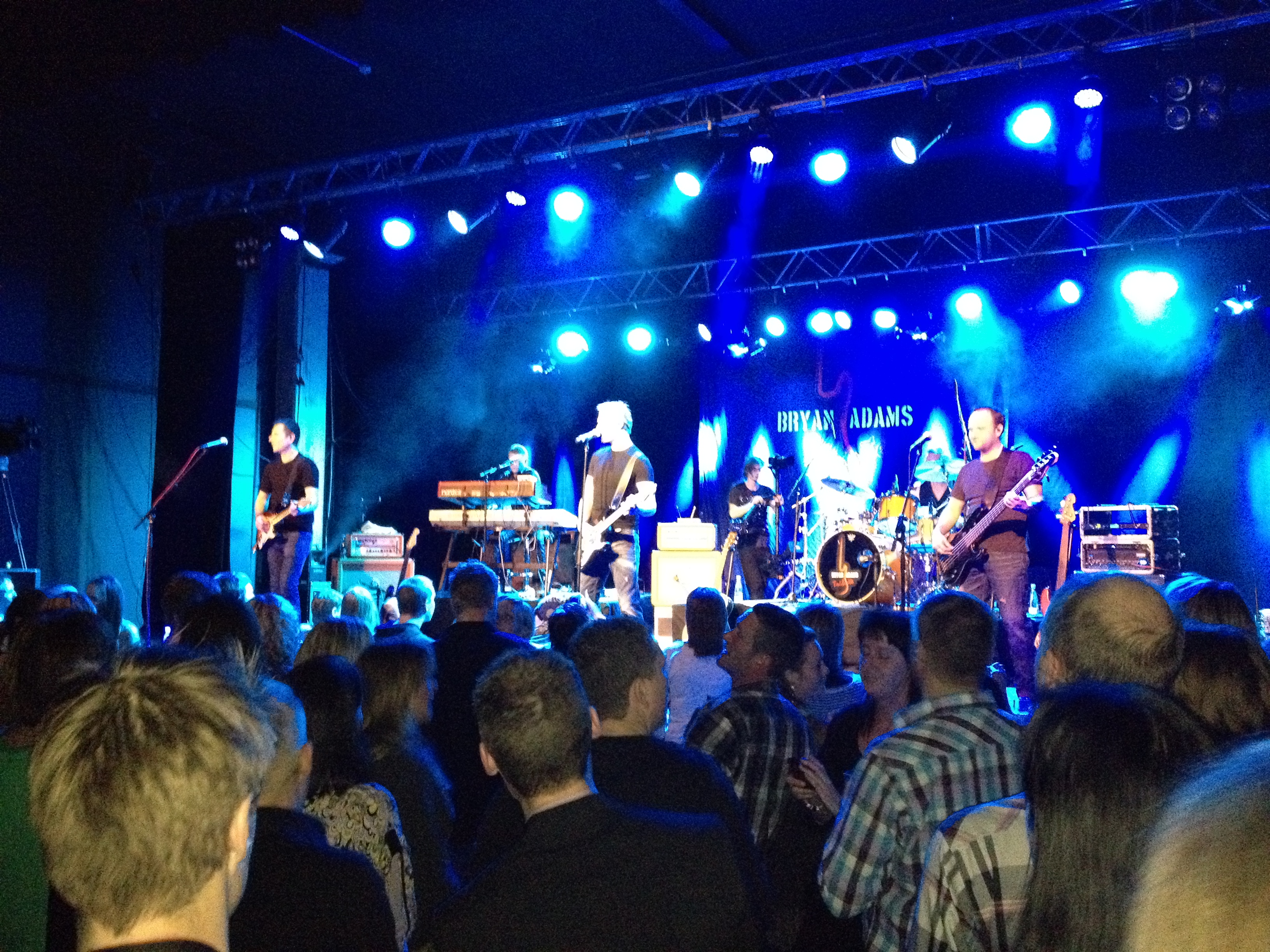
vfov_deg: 40.7
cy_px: 476
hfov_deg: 52.6
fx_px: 1284
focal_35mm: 35
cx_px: 635
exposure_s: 1/16
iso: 800
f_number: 2.4
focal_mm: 4.28
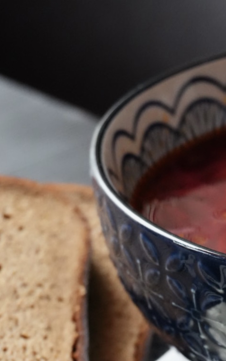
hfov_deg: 9.6
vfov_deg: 15.2
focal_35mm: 136
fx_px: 1340
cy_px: 327
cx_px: 209
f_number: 6.3
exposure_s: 1/100
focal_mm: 43
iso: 3200
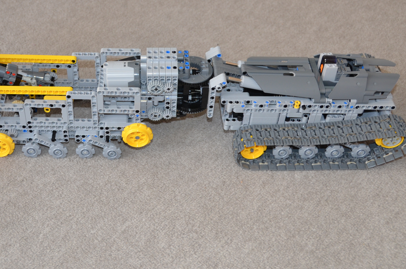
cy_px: 85
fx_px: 608
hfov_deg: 36.6
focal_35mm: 54
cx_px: 144
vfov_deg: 24.8
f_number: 4
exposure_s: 1/60
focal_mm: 24
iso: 400
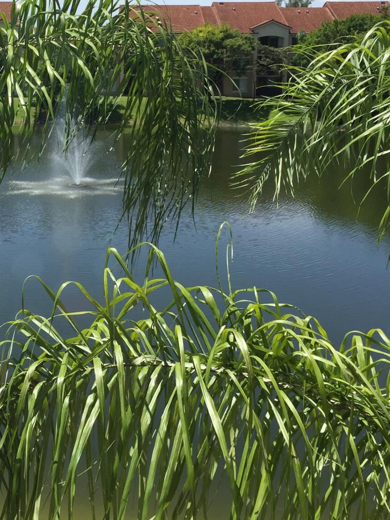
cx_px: 63
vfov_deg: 36.5
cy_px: 123
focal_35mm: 51
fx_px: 766
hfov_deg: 27.8
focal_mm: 4.15
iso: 32
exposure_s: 1/1980
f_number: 2.2
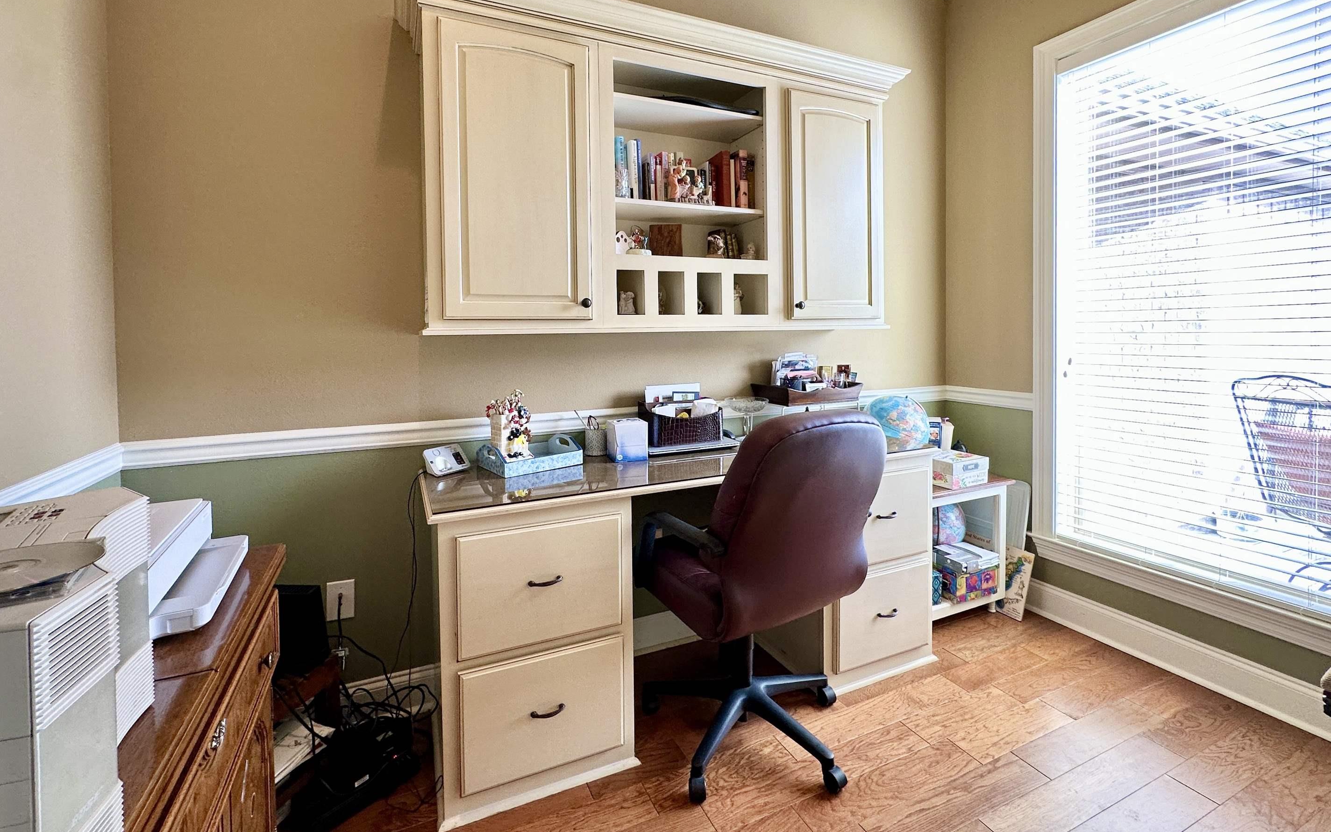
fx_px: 580
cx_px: 650
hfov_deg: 97.8
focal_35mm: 16
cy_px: 344
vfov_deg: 70.7
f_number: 2.2
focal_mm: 2.22
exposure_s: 1/120
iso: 125
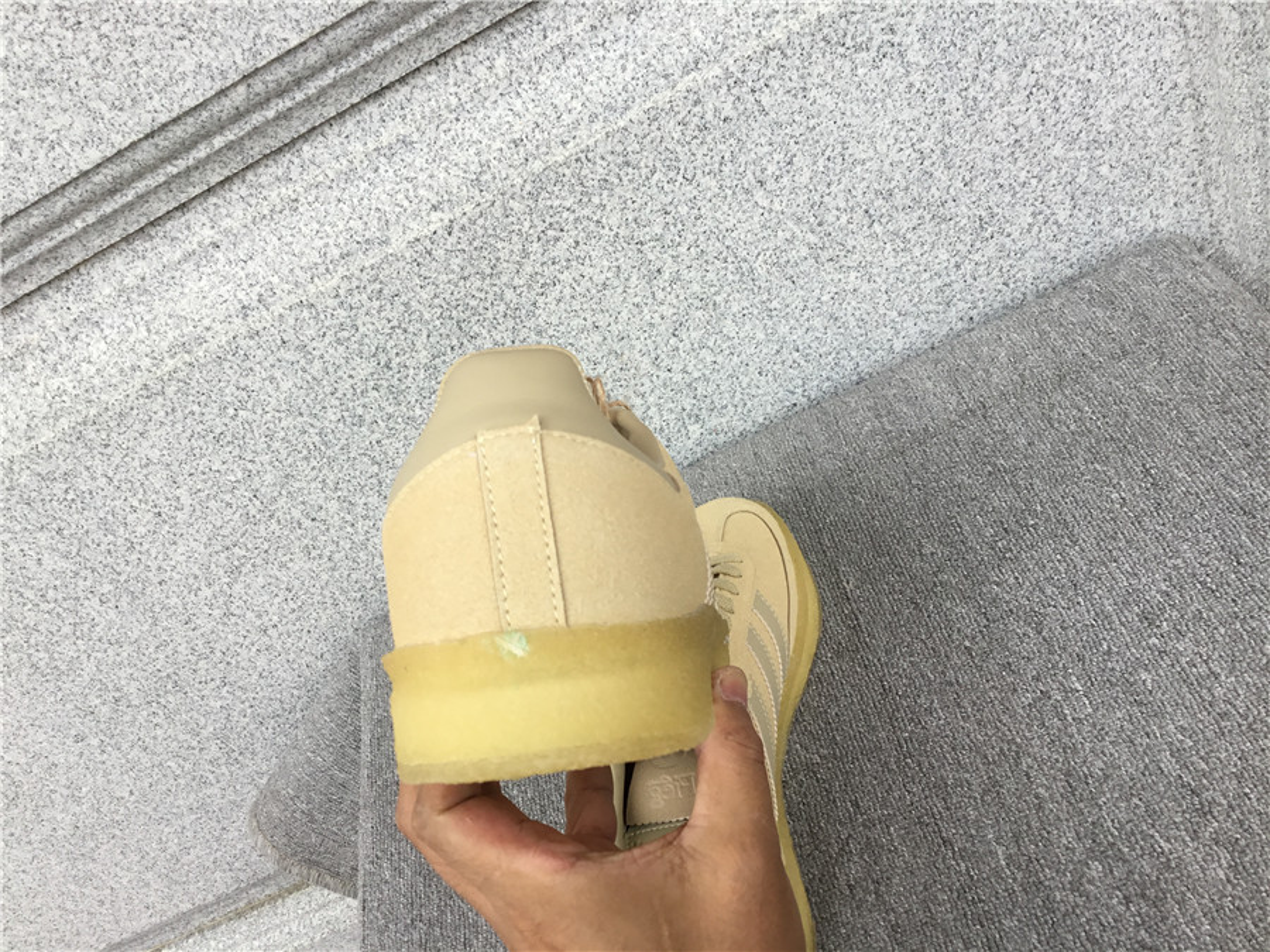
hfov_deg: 58.4
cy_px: 476
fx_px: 1137
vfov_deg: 45.4
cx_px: 635
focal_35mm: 31
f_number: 2.4
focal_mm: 3.3
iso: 25
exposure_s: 1/124
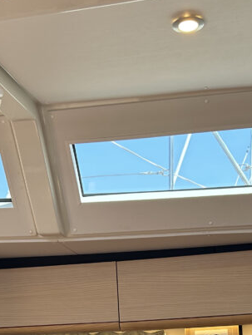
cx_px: 144
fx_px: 640
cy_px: 342
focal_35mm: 66
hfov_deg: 22.3
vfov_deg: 27.5
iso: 50
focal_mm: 5.7
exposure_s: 1/137
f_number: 1.5
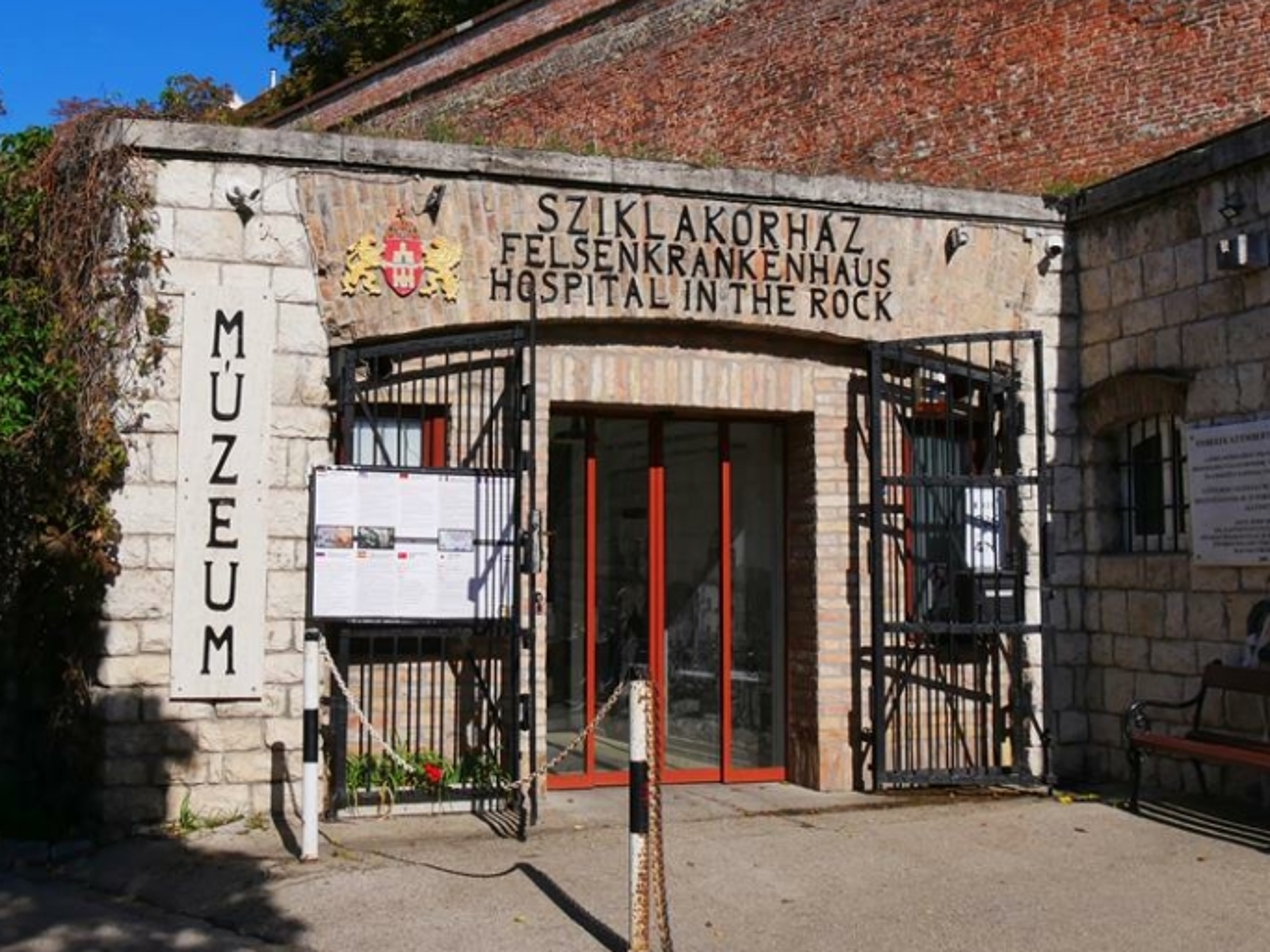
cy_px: 381
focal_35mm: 42
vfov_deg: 34.2
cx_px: 541
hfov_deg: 44.7
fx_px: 1541
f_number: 9
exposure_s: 1/640
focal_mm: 14
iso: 200
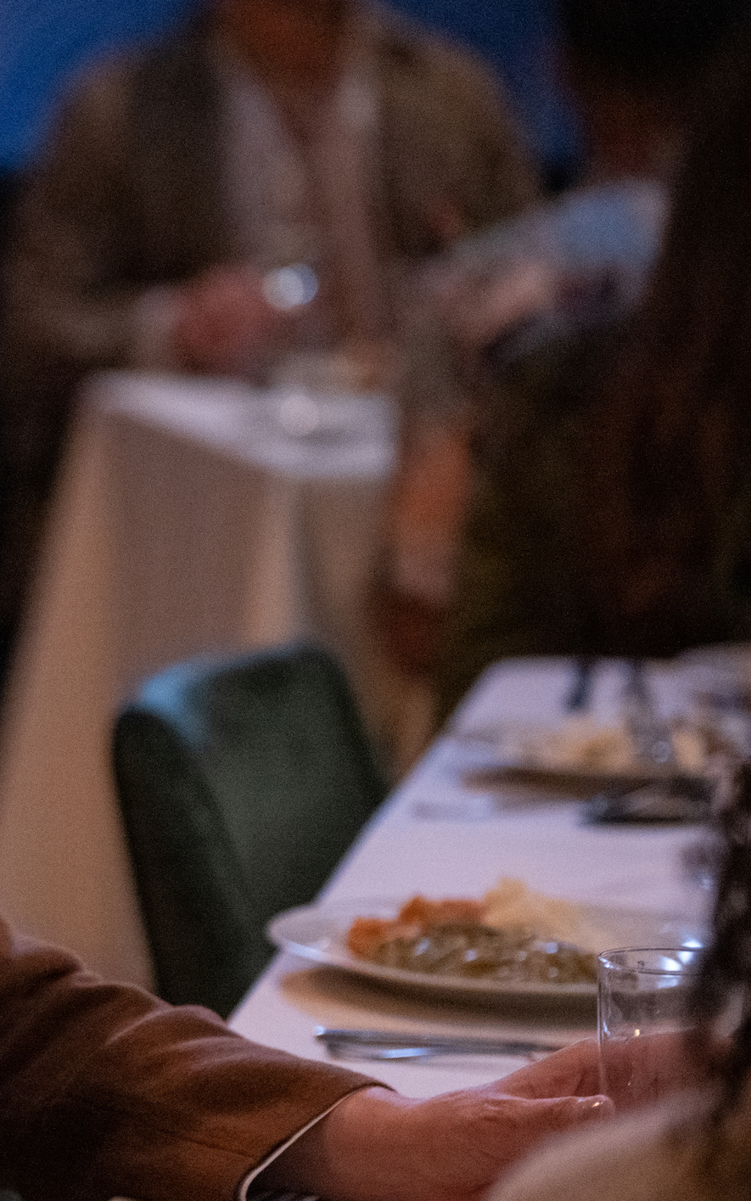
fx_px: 7495
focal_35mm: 229
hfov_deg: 5.7
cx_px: -485
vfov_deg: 9.2
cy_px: 742
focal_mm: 106
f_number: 2.8
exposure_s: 1/100
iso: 10000
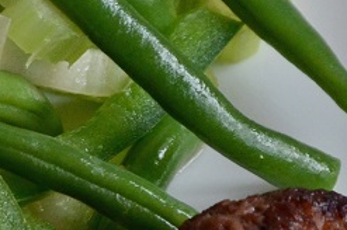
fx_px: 5795
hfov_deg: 3.4
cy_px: 110
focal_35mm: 602
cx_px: -316
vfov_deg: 2.3
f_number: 8
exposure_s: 1/200
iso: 800
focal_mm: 62
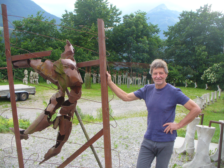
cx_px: 112
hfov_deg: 50.1
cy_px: 84
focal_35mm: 37
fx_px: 239
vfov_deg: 38.7
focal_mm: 6.1
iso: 80
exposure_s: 1/125
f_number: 2.8
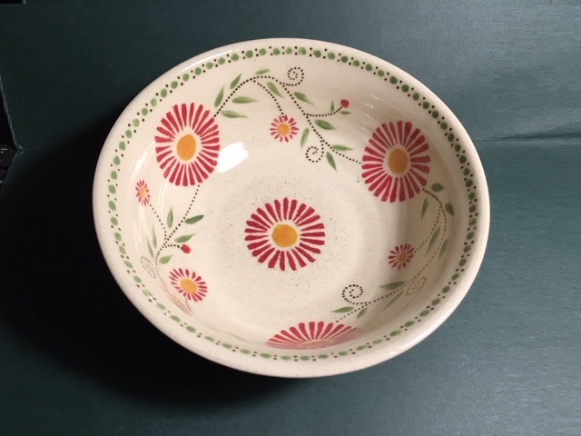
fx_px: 487
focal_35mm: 29
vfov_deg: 48.2
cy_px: 218
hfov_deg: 61.7
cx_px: 290
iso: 64
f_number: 2.2
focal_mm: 4.15
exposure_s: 1/30
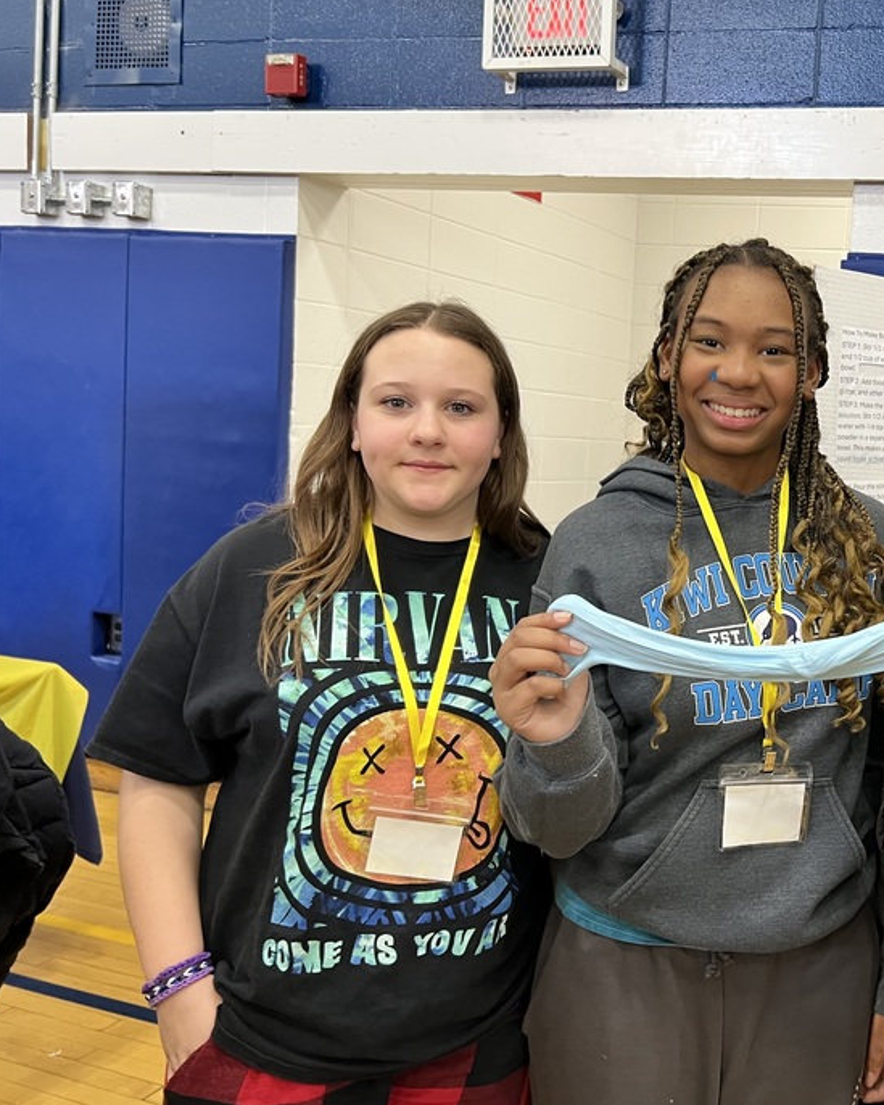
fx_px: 1210
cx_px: 795
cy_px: 535
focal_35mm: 37
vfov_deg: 49.1
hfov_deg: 37.5
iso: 160
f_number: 1.5
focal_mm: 5.7
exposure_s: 1/60
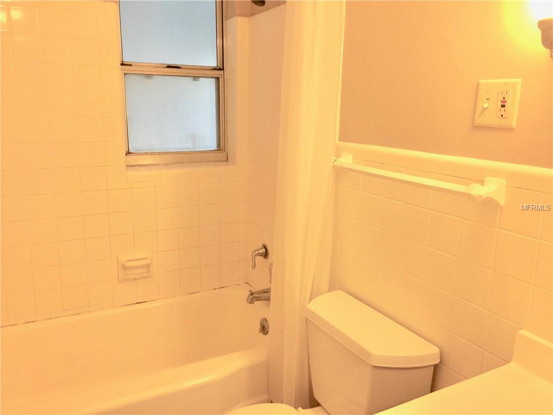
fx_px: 463
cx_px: 276
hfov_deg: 61.7
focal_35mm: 29
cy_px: 208
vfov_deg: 48.2
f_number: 2.2
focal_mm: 4.15
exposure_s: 1/15
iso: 50
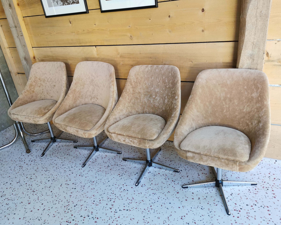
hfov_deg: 60.4
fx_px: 241
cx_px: 135
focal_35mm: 29
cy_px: 116
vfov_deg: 50.0
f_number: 1.8
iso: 160
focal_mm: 5.58
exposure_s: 1/50
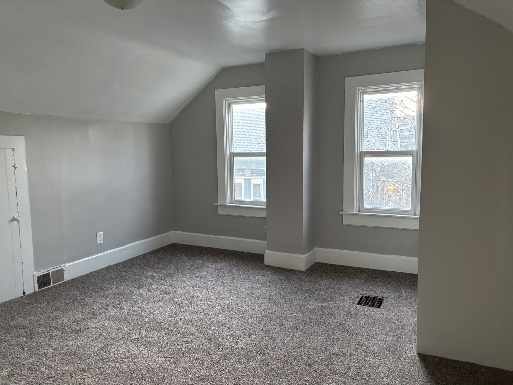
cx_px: 256
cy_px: 192
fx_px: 385
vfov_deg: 53.1
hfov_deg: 67.3
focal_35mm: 26
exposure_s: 1/60
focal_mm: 5.96
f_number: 1.6
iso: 400
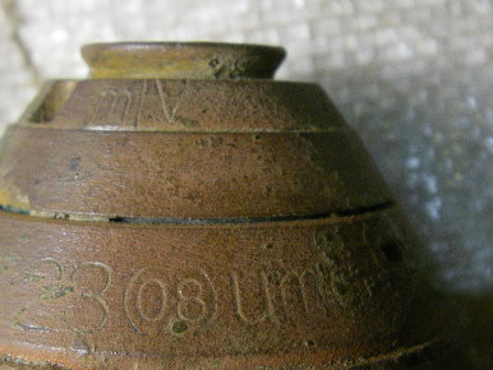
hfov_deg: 30.6
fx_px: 898
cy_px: 227
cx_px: 204
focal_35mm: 63
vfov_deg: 23.3
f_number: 3.3
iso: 320
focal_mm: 6.3
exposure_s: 1/50
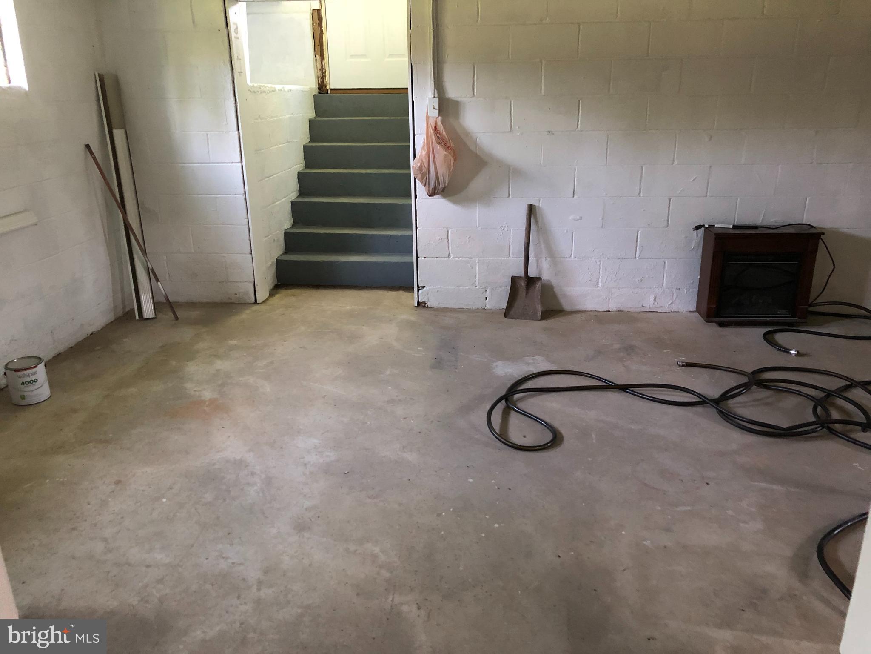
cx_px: 436
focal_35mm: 28
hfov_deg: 63.4
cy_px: 327
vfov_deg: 49.7
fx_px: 705
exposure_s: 1/9
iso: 100
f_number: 1.8
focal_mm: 3.99
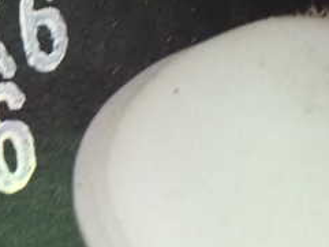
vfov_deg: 6.8
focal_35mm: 219
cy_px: 86
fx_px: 2082
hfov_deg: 8.9
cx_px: -66
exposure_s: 1/25
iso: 1600
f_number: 4.5
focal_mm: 15.66
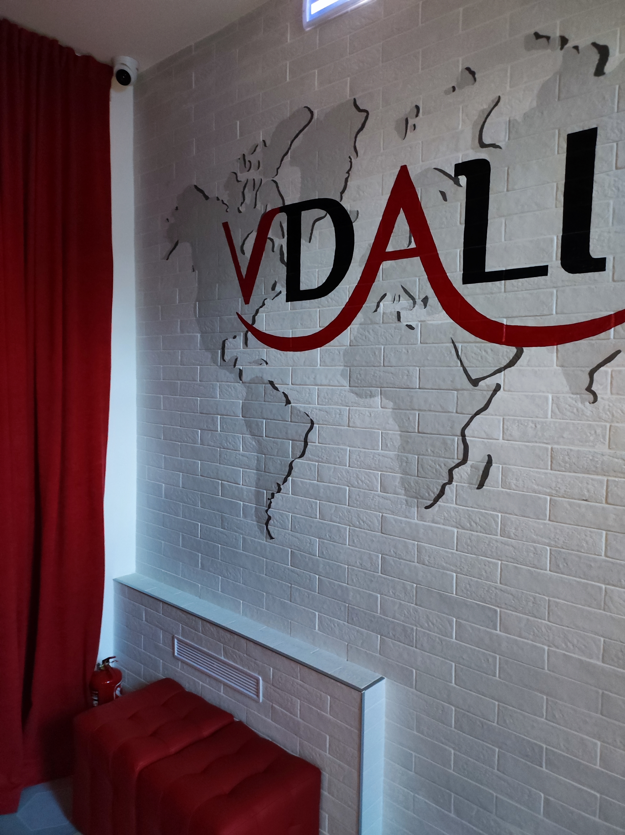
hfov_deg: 54.8
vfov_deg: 69.4
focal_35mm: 25
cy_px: 418
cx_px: 312
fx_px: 603
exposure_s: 1/17
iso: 2805
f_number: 1.79
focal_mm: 4.7
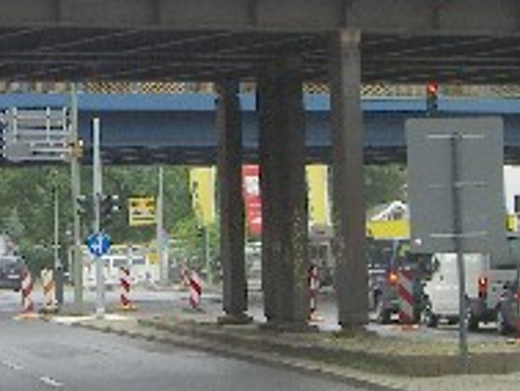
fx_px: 2646
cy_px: 89
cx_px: -1
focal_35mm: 176
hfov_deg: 11.1
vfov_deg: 8.4
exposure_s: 1/200
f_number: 5
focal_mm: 11.8
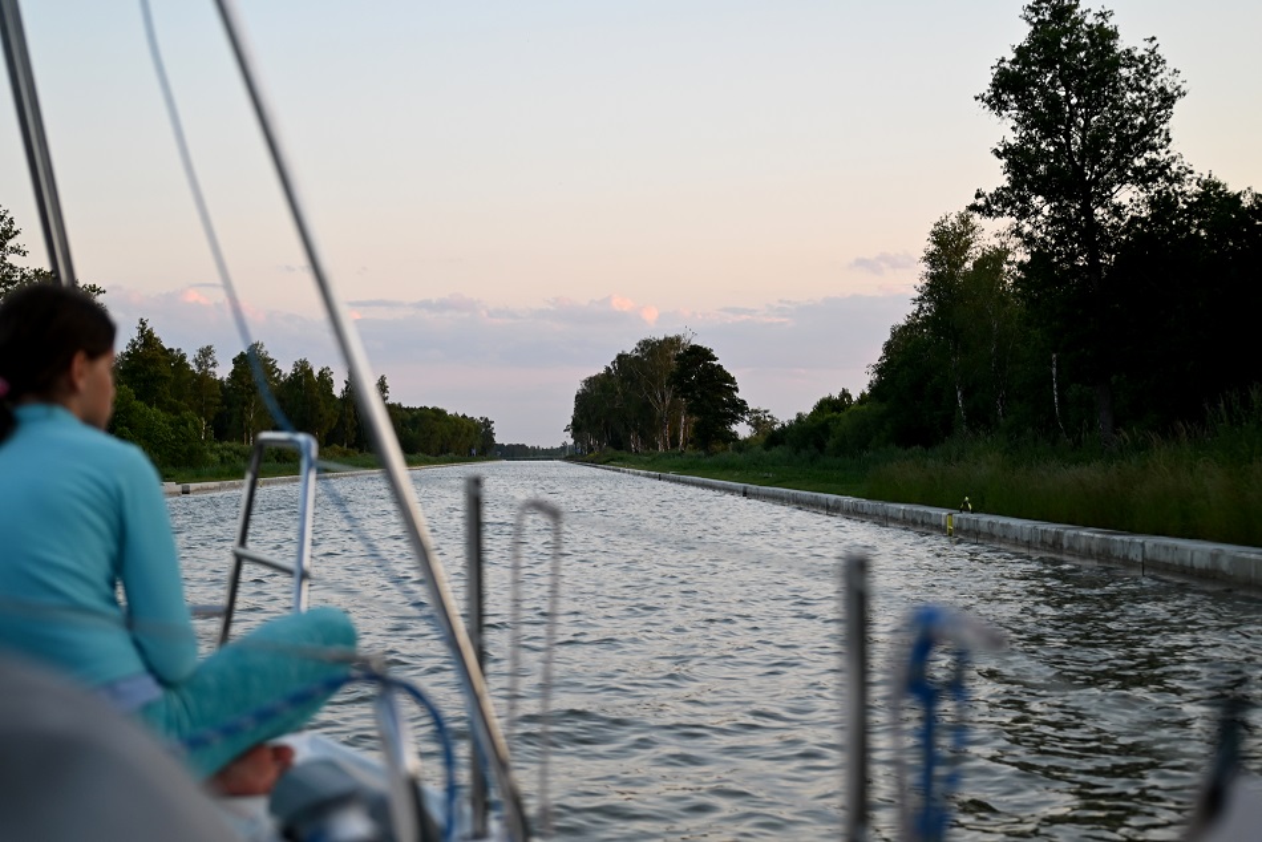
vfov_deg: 19.5
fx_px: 2454
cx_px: 631
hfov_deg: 28.8
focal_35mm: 70
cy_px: 421
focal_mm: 70
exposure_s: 1/250
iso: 450
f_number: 4.5
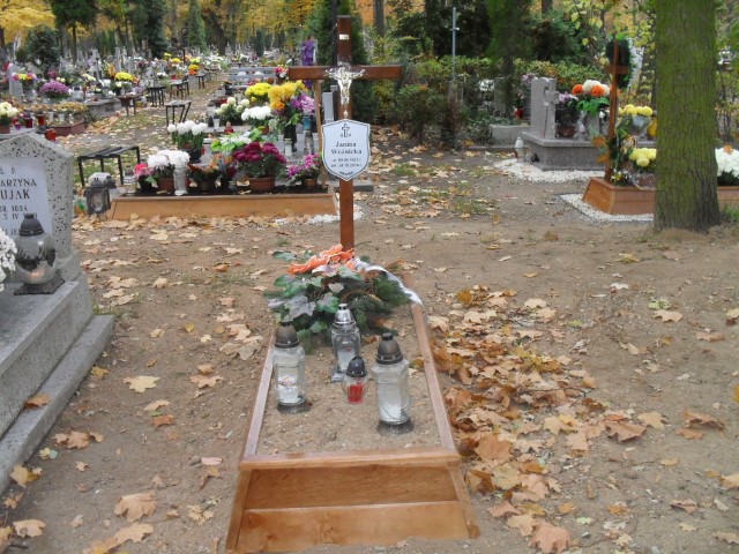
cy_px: 277
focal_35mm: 35
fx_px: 747
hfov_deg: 52.6
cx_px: 370
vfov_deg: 40.7
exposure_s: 1/45
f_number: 3.2
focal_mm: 6.3
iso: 160
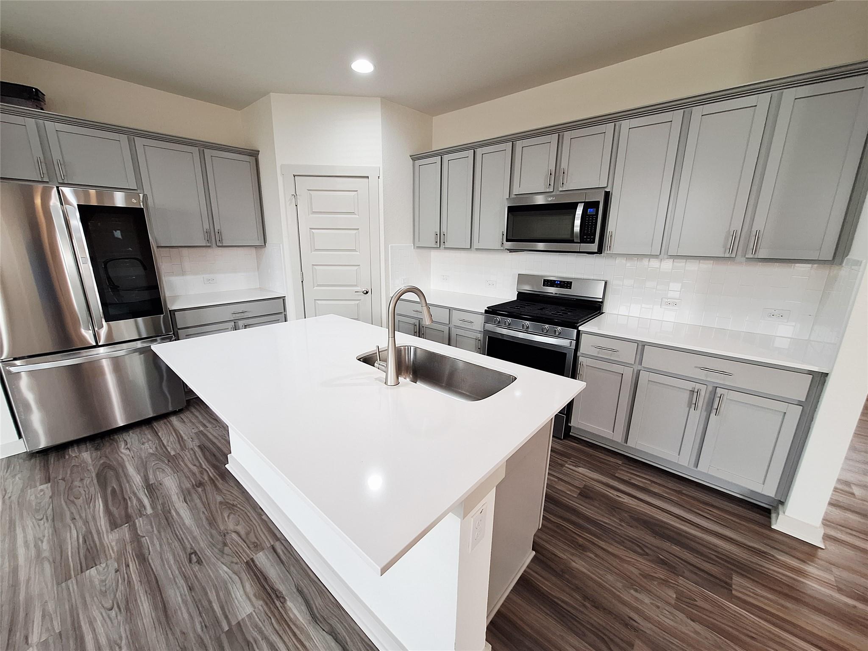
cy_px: 326
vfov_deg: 89.9
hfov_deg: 106.2
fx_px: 326
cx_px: 434
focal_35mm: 13
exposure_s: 1/40
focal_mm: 1.74
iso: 125
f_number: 2.2
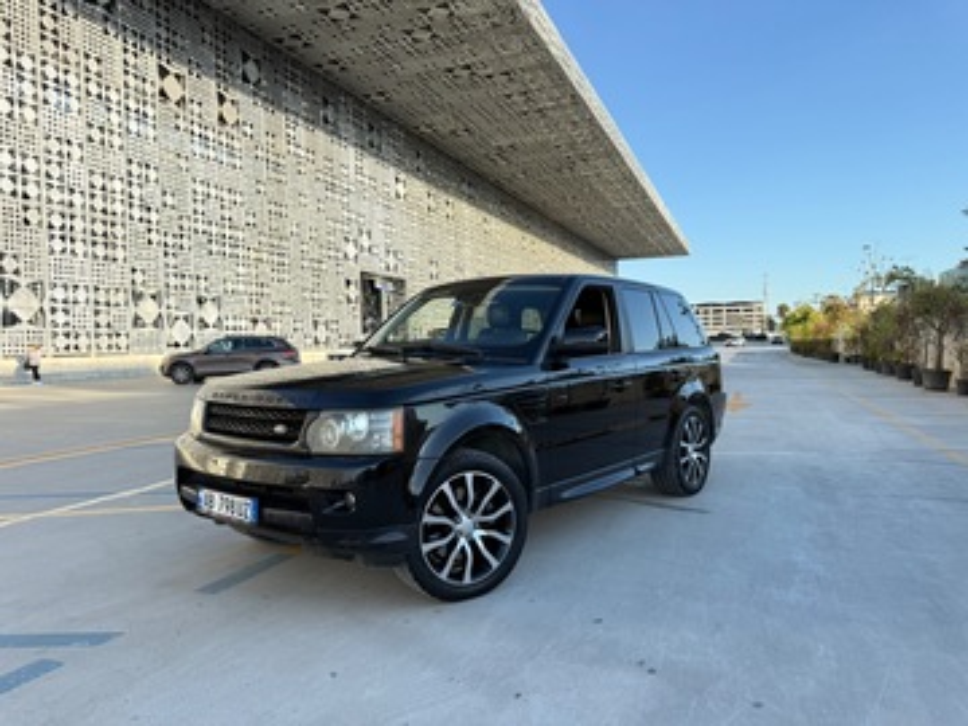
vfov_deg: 56.8
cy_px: 363
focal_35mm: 24
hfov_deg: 71.6
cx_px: 484
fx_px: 671
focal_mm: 6.76
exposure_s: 1/1005
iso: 100
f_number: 1.78
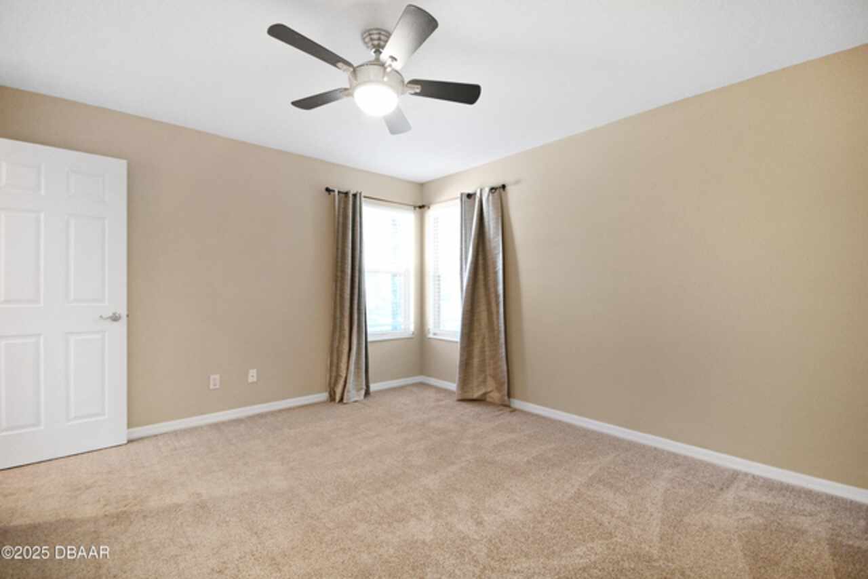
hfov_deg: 100.4
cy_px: 290
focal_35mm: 15
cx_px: 434
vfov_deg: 77.4
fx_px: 362
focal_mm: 10
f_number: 4
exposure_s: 1/15
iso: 800
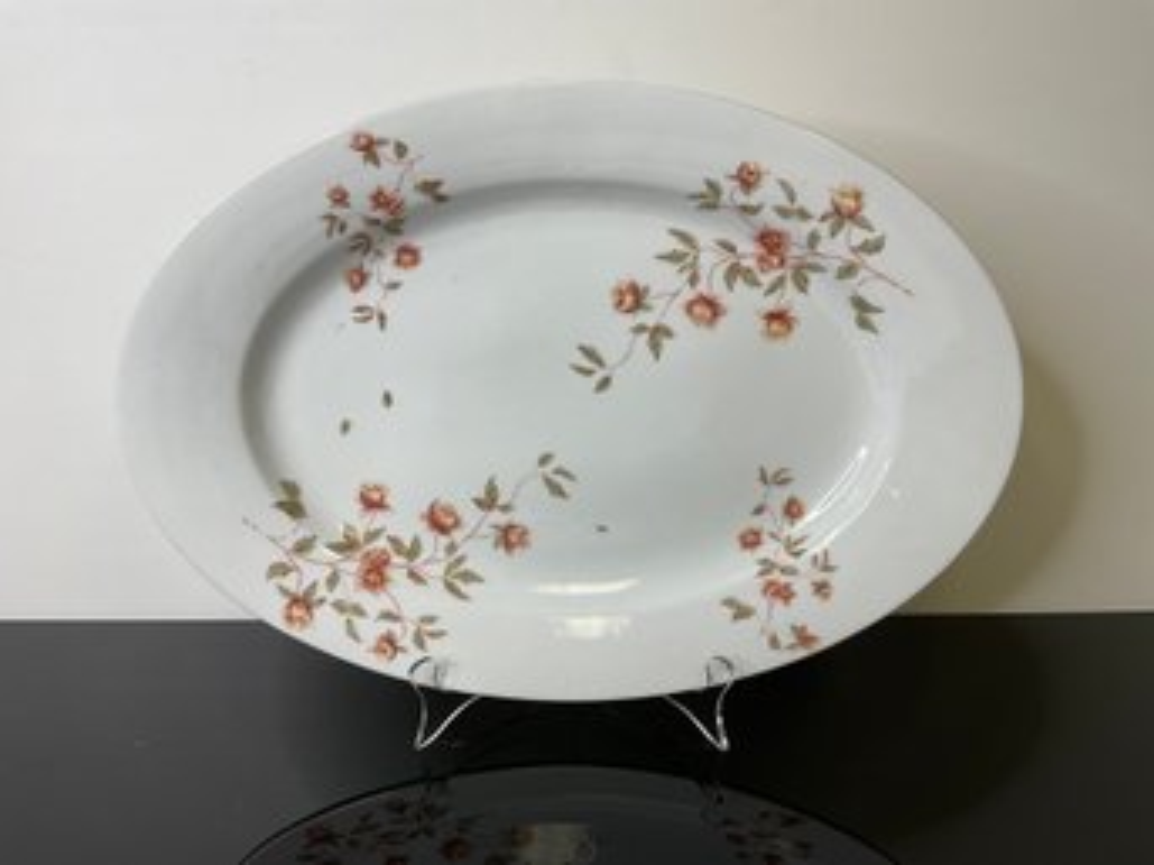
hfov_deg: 61.7
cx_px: 577
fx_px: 966
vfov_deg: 48.2
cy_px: 432
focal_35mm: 29
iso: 16
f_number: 1.8
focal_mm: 3
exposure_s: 1/128
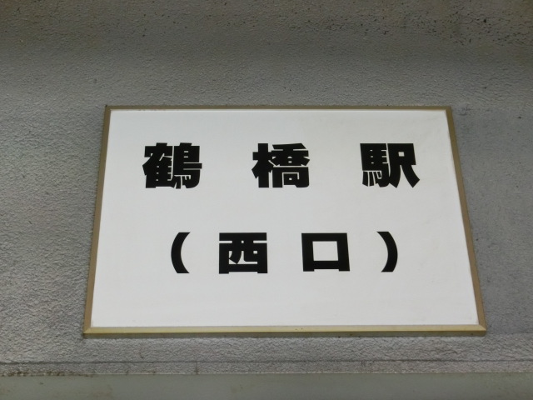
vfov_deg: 21.0
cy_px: 200
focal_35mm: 70
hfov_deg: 27.8
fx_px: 1078
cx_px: 266
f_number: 5.2
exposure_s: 1/30
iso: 800
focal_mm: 12.4
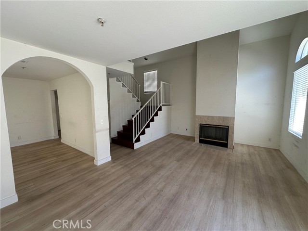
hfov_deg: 102.1
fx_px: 125
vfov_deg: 85.7
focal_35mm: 14
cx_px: 154
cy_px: 116
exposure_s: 1/99
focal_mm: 2.22
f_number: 2.2
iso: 64
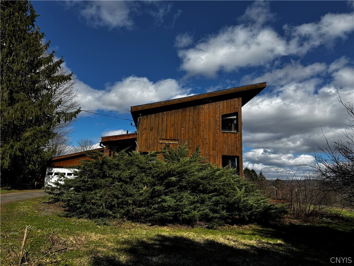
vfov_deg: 56.8
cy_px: 133
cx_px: 177
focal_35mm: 24
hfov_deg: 71.6
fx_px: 245
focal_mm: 6.76
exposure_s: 1/6410
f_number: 1.78
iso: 80
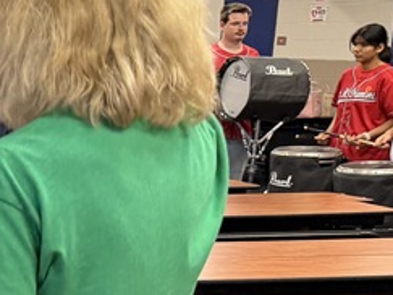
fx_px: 1146
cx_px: -378
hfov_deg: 15.7
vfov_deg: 14.5
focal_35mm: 101
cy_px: 271
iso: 320
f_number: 1.78
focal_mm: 6.76
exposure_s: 1/60
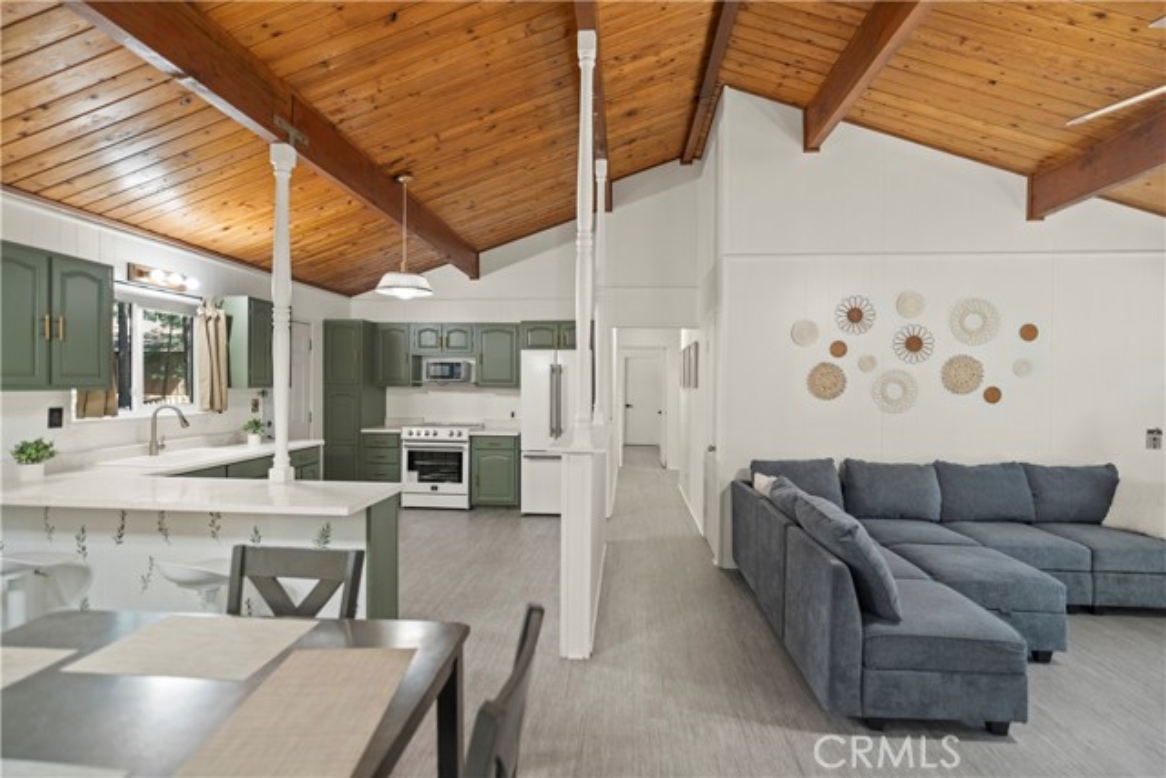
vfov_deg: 73.8
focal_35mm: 16
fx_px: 518
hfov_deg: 96.7
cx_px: 583
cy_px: 389
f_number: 1.8
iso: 800
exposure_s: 1/125
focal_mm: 16
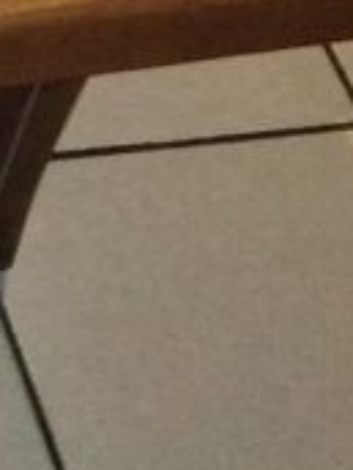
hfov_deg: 8.9
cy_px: -137
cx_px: -575
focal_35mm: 145
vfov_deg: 13.2
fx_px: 1972
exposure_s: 1/20.1
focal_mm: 3.37
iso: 624
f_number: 2.2
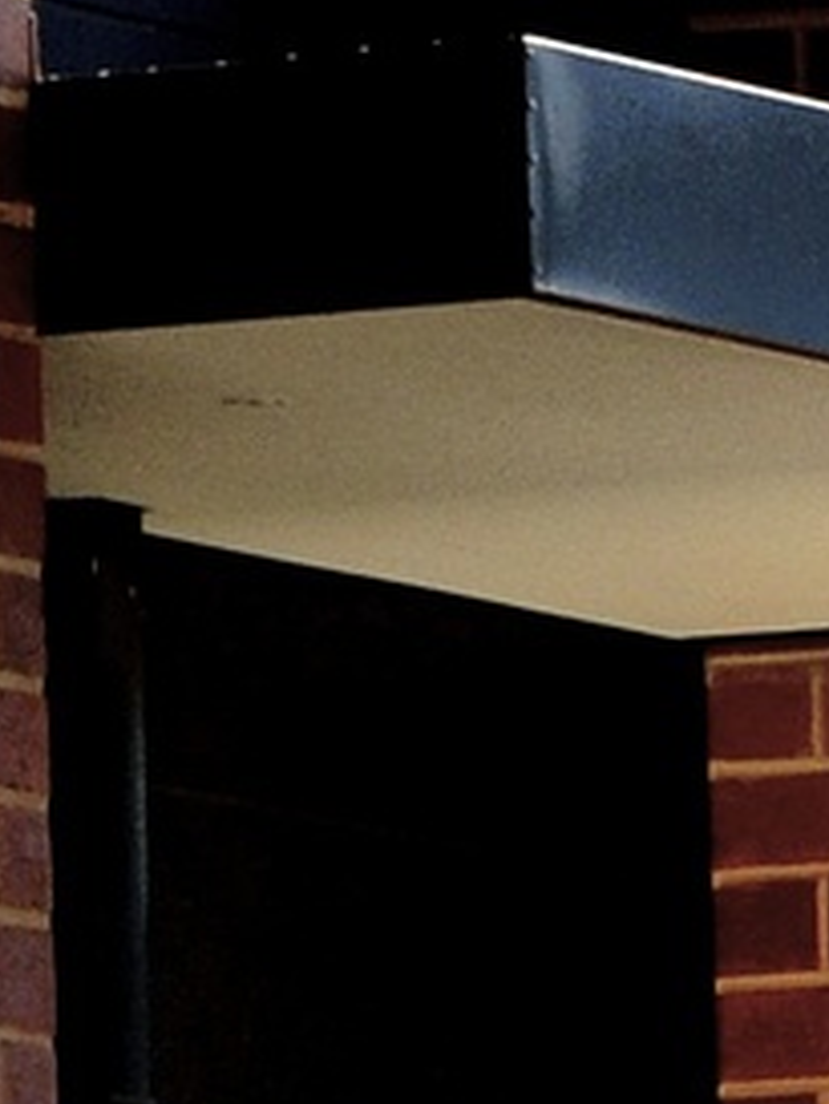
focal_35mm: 1254
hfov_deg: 1.2
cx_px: 1444
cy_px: -396
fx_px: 40023
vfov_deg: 1.6
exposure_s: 1/320
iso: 400
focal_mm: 95
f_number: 9
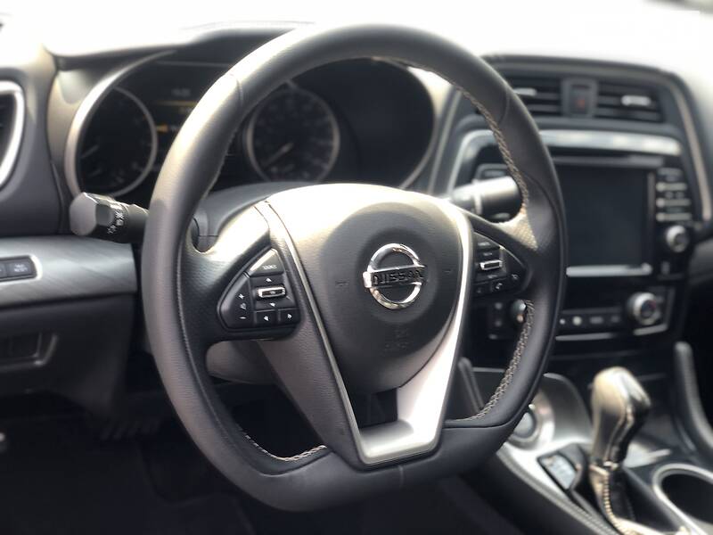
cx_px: 356
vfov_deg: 28.0
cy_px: 268
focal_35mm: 52
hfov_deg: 36.8
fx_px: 1071
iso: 25
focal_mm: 6
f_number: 2.4
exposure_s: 1/60
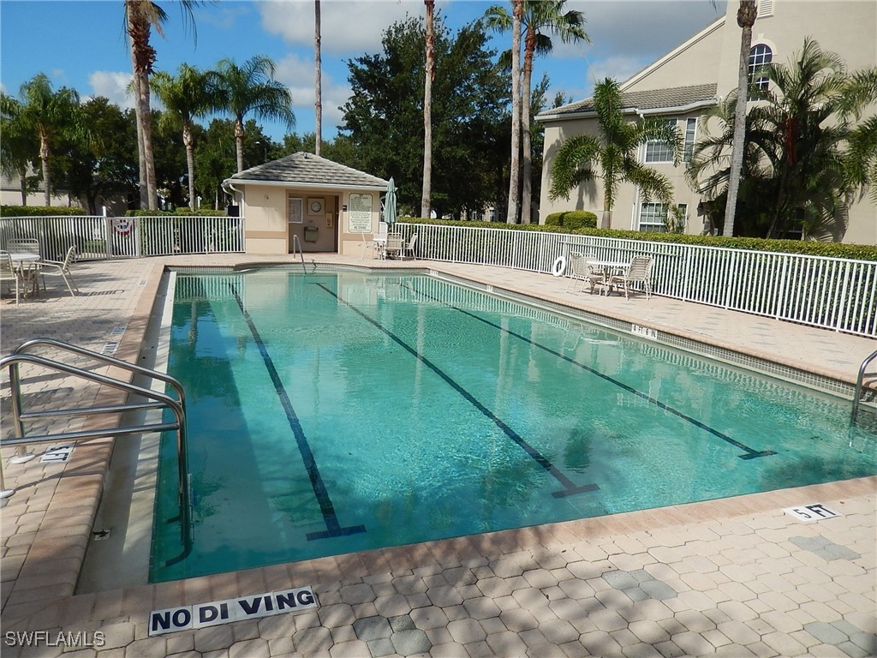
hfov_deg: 69.4
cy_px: 329
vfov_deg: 54.9
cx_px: 438
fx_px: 633
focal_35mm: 25
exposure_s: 1/640
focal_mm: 4.5
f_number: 6.8
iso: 125
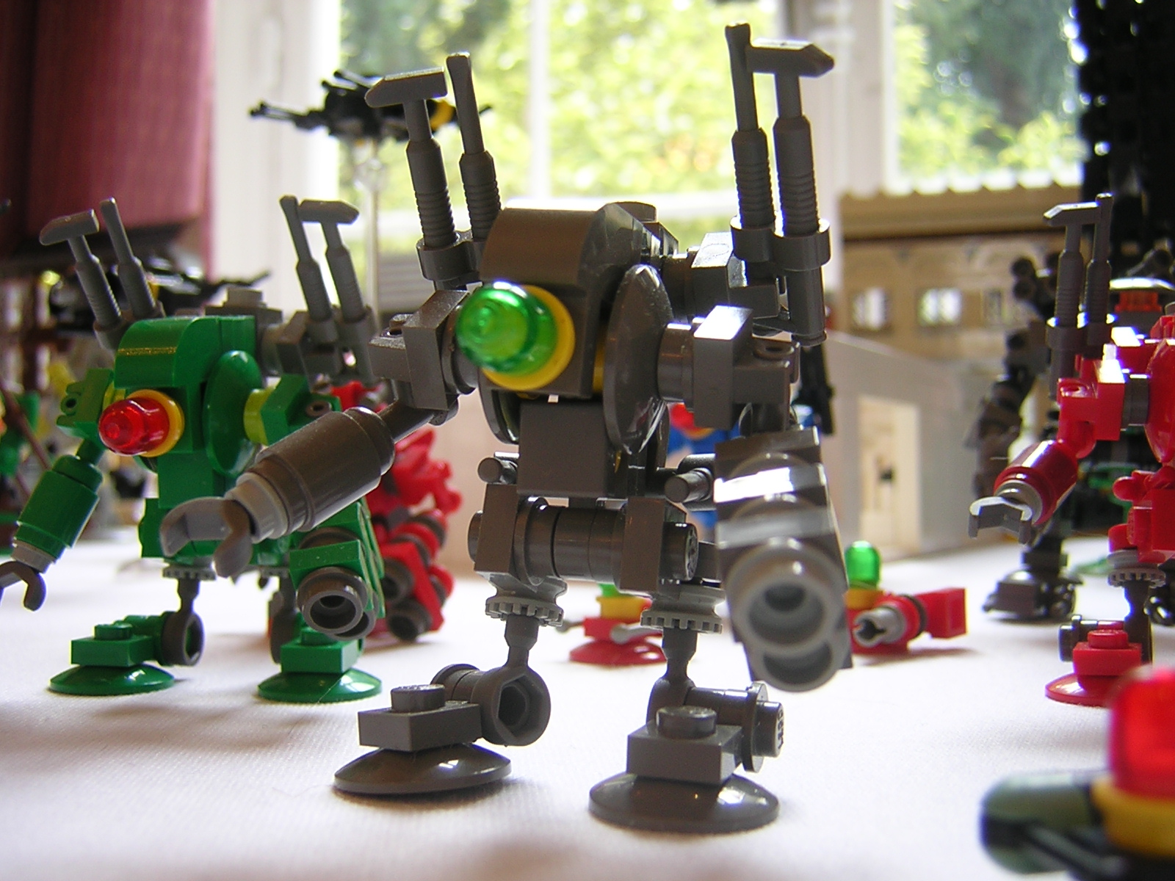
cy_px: 440
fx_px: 1222
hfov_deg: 51.4
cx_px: 588
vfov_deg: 39.7
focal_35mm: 36
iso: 100
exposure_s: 1/7.2
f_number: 2.6
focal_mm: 4.7
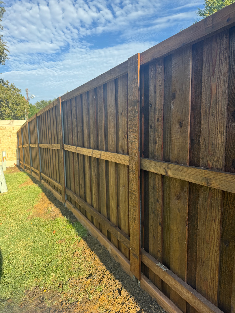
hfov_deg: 56.8
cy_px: 156
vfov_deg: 71.6
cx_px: 118
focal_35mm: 24
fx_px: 217
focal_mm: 6.76
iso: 80
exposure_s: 1/1010
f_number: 1.78
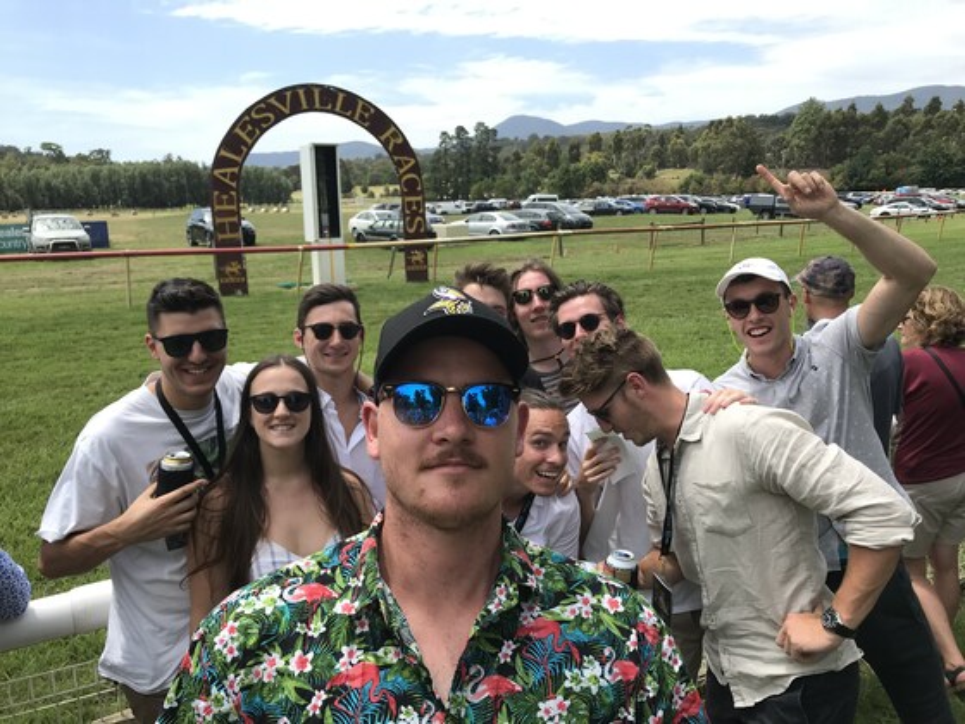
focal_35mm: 28
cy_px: 362
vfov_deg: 49.7
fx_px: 781
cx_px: 482
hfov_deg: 63.4
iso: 20
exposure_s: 1/1451
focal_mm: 3.99
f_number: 1.8
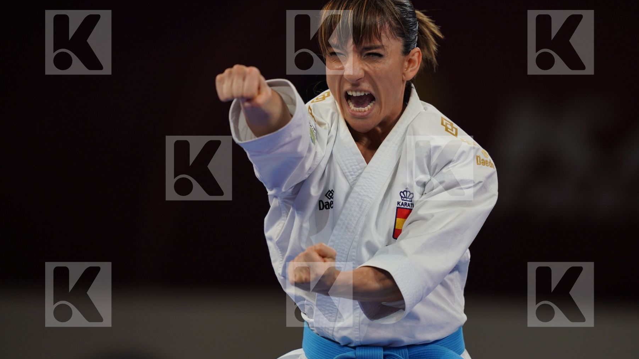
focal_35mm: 420
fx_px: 7116
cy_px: 168
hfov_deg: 5.1
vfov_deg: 2.9
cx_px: 320
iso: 500
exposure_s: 1/500
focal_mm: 400
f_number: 2.8
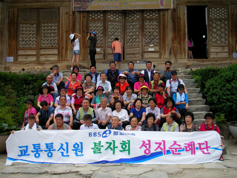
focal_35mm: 44
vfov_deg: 32.9
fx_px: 301
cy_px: 89
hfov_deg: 42.9
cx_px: 118
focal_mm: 7.3
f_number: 3.4
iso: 50
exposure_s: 1/325
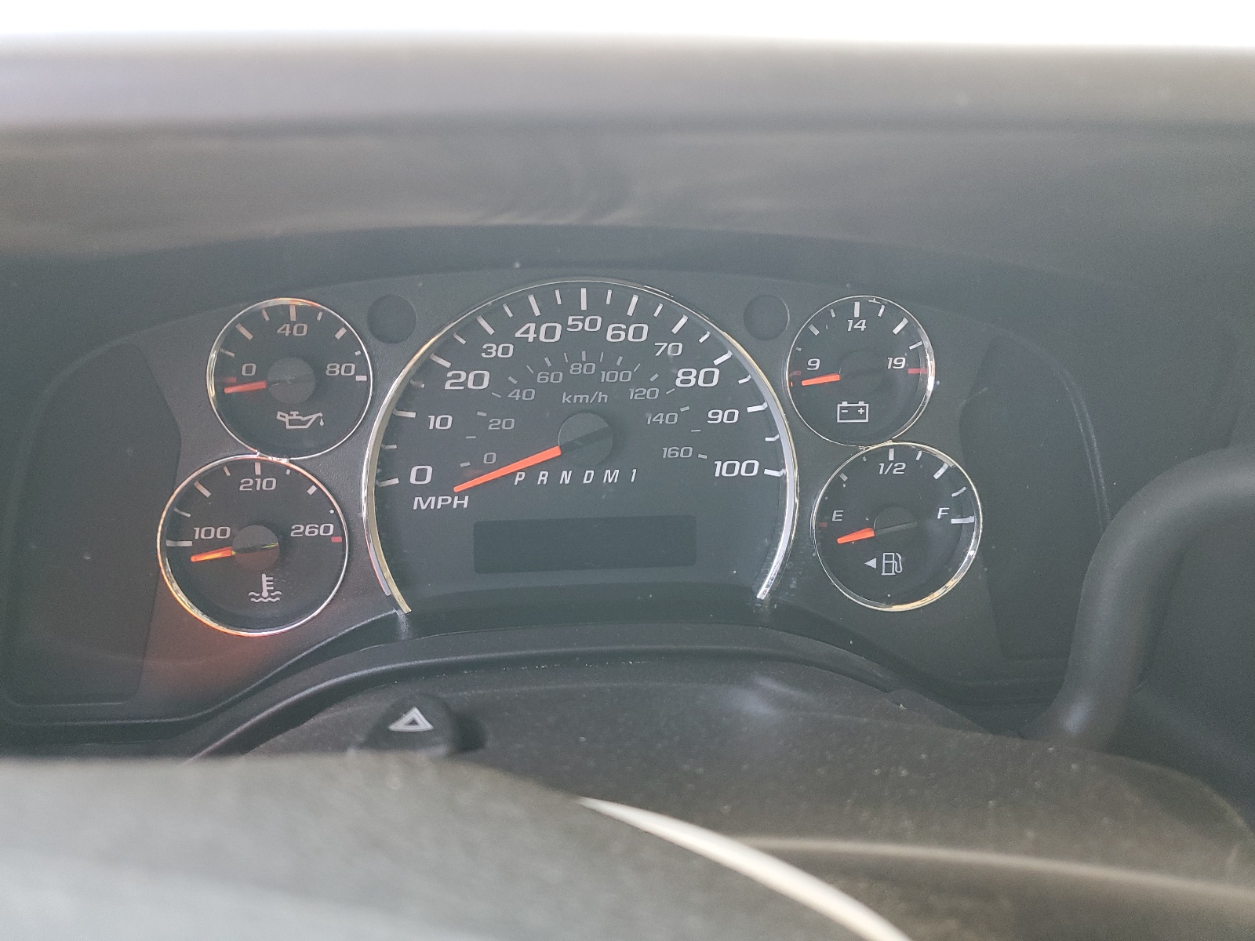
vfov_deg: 53.1
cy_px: 470
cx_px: 628
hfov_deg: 67.3
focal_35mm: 26
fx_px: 943
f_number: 1.5
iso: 112
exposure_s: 1/60.2
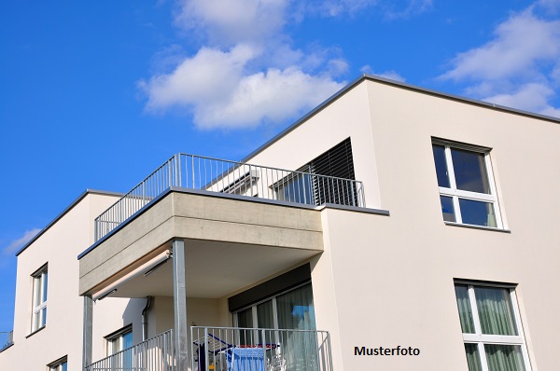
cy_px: 186
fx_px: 792
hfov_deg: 38.9
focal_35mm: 51
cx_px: 280
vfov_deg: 26.4
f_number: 10
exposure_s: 1/400
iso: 200
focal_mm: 34
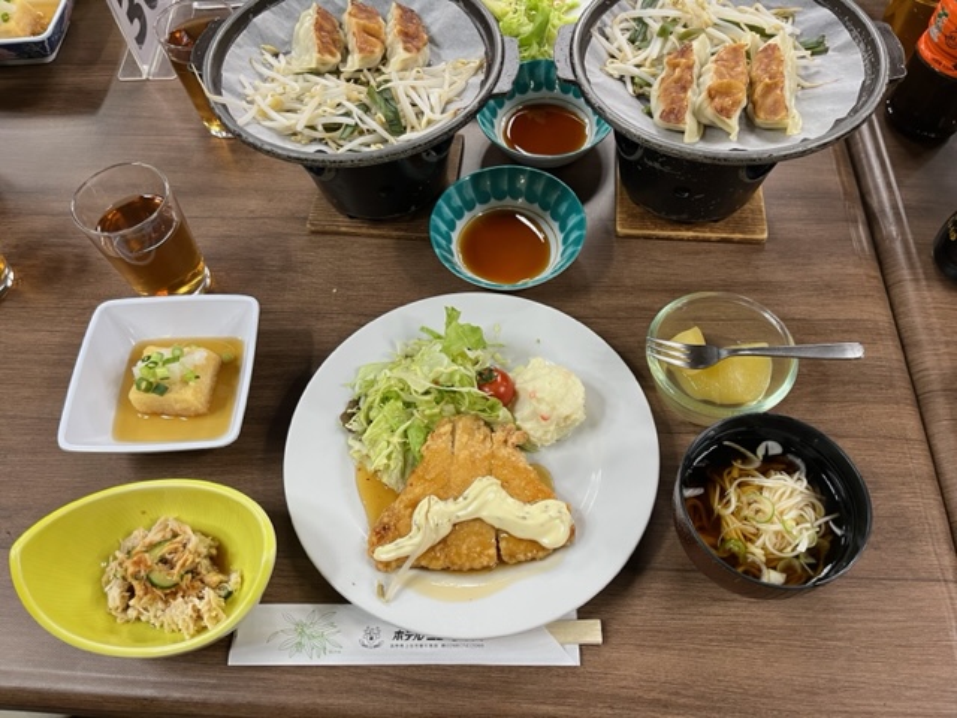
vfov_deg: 53.1
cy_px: 359
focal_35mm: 26
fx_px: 719
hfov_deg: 67.3
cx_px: 478
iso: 80
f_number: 1.6
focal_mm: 5.1
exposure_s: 1/60
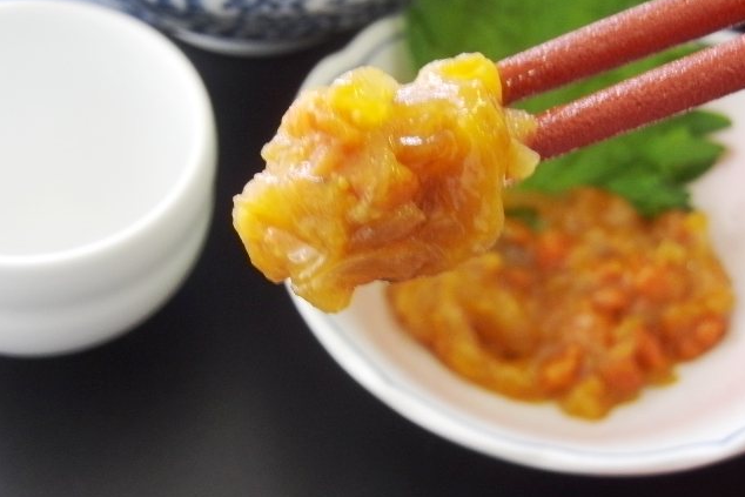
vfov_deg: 16.3
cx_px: 374
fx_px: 1739
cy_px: 240
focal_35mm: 84
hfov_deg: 24.2
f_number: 10.5
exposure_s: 1/5
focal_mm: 13.6
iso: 400
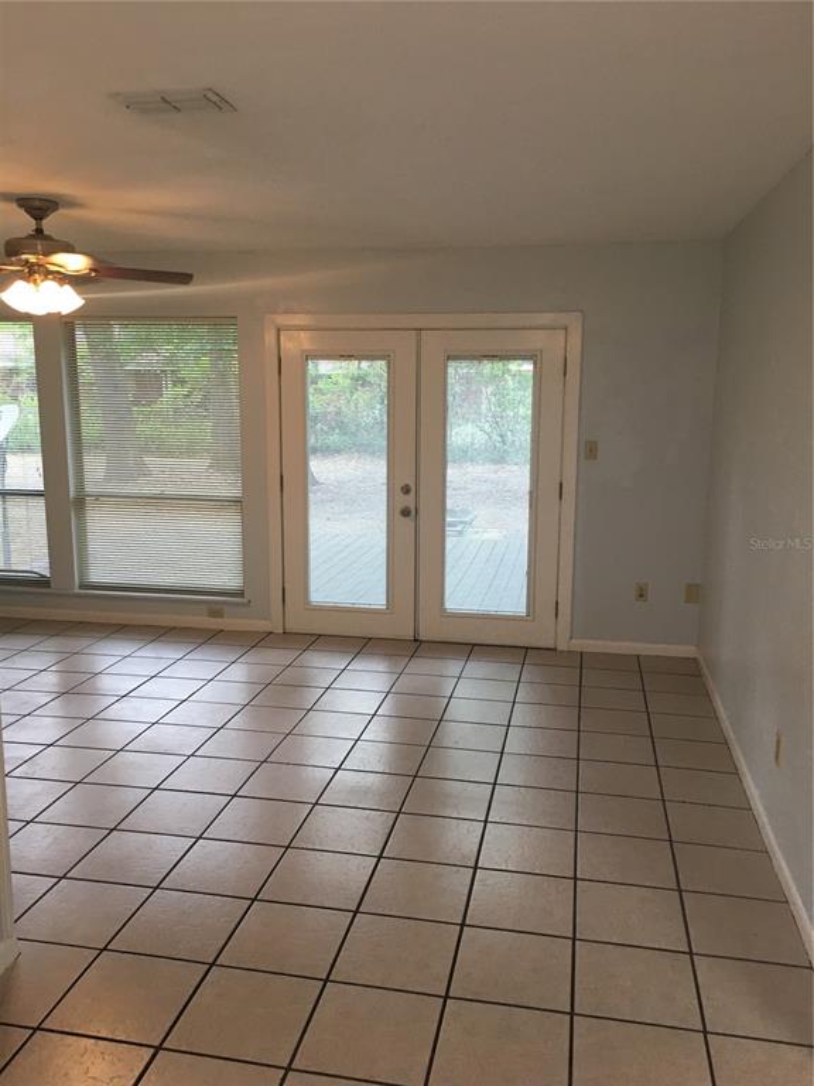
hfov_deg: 48.2
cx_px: 407
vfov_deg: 61.7
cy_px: 543
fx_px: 909
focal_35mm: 29
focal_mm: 4.15
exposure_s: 1/30
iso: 40
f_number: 2.2
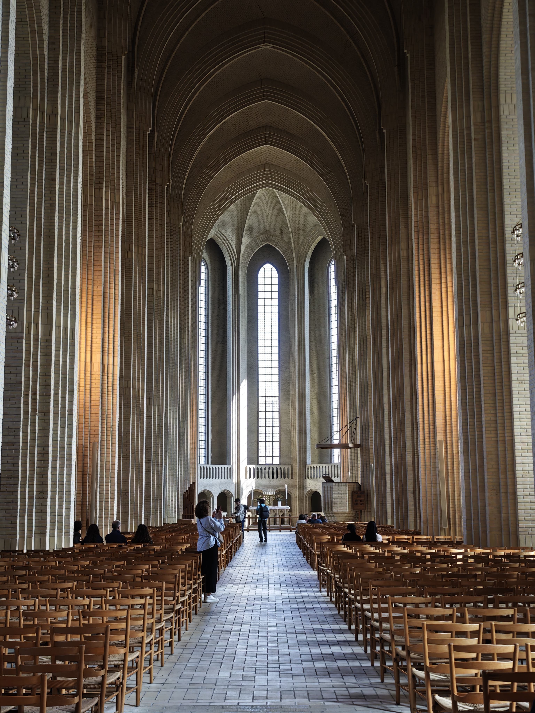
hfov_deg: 31.5
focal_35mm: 46
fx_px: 948
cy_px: 356
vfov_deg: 41.2
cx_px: 268
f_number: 1.63
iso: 500
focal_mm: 8.72
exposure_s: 1/100
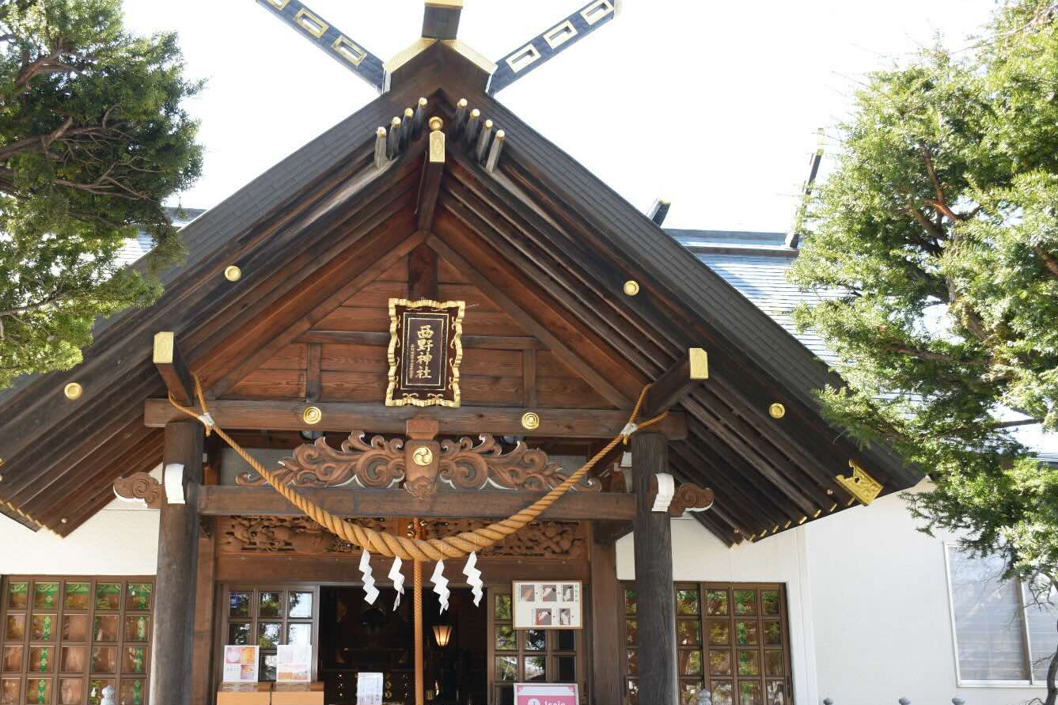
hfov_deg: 48.4
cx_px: 470
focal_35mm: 40
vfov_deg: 33.3
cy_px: 404
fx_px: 1175
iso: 100
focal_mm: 22
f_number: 6.3
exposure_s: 1/40
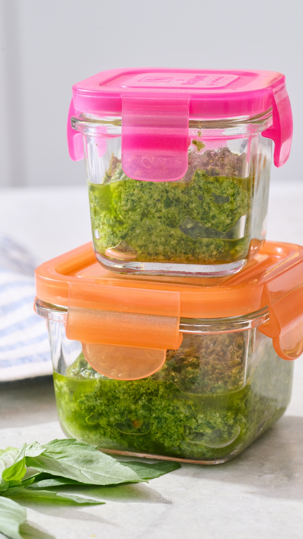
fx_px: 1586
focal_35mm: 111
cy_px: 271
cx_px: 181
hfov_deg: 10.9
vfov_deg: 19.3
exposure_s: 1/200
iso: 500
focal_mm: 105
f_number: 14
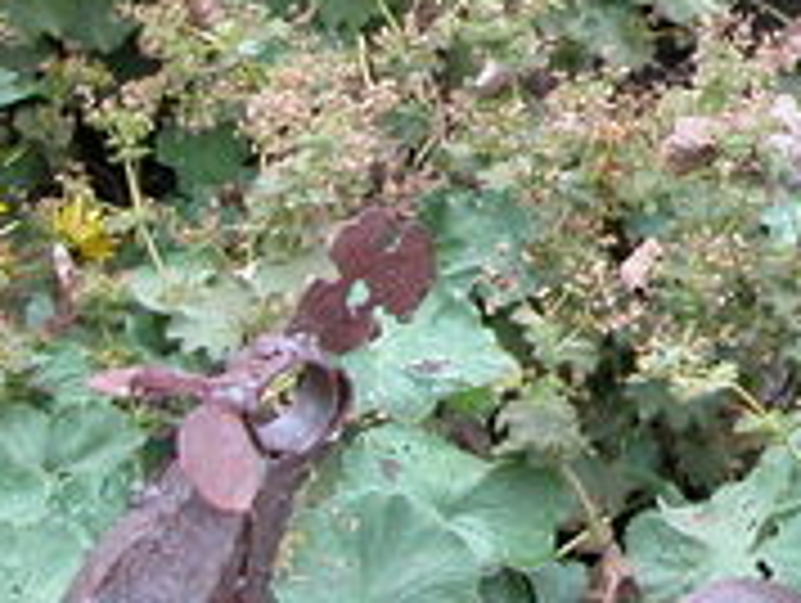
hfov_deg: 8.2
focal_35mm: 238
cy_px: -27
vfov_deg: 6.2
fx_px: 5515
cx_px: 1120
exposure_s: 1/8
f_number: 3.1
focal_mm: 13.7
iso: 100
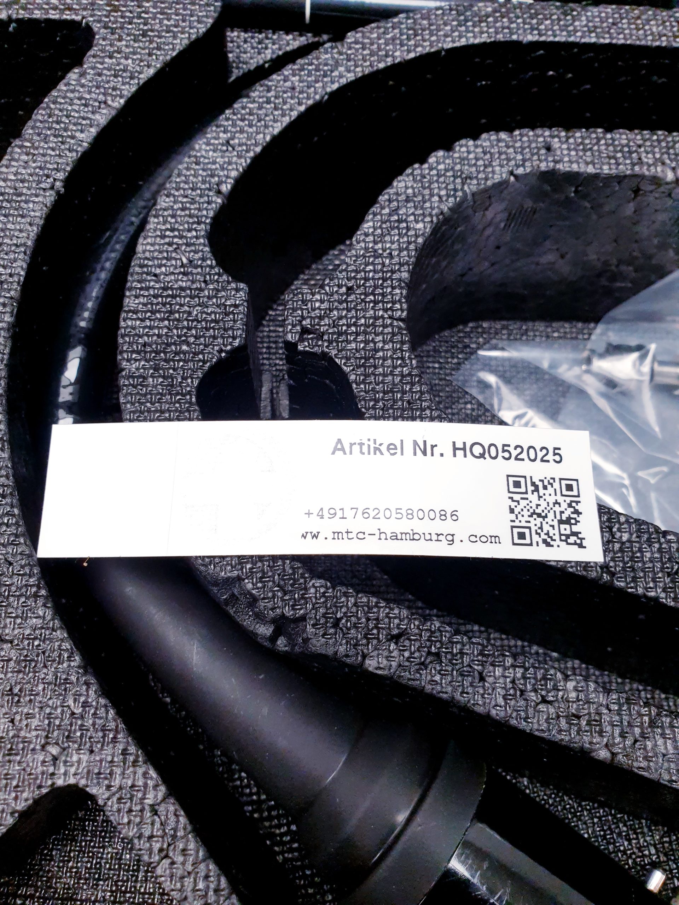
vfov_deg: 67.3
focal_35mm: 26
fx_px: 680
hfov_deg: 53.1
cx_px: 340
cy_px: 452
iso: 160
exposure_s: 1/100
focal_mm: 4.3
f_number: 2.4
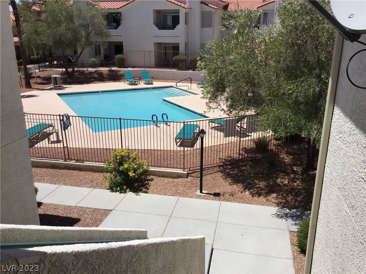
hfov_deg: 58.4
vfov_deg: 45.4
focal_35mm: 31
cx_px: 183
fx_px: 328
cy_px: 137
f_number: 2.4
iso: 25
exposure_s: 1/2398
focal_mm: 3.3
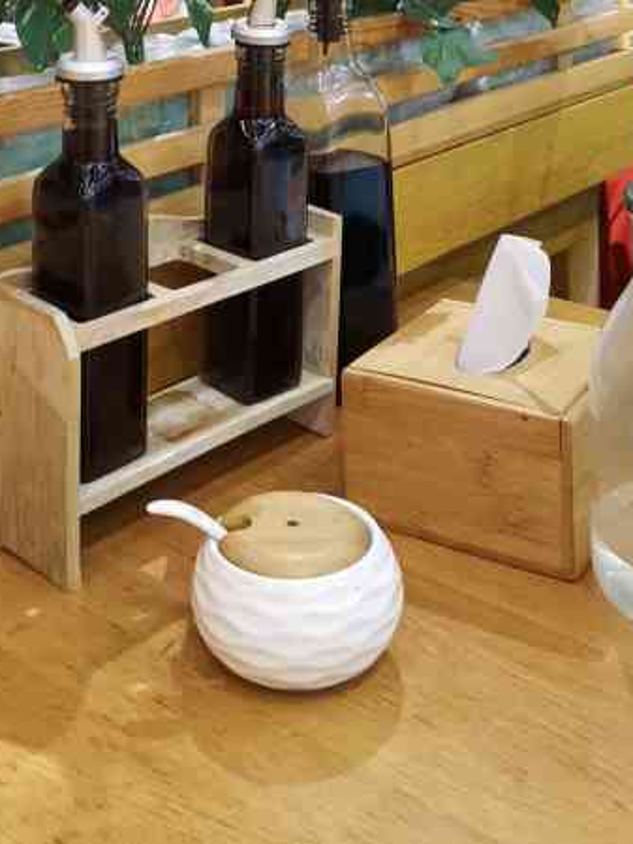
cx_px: 224
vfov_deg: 32.3
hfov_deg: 26.9
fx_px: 1316
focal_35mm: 54
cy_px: -25
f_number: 1.8
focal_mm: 5.5
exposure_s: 1/25
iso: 500
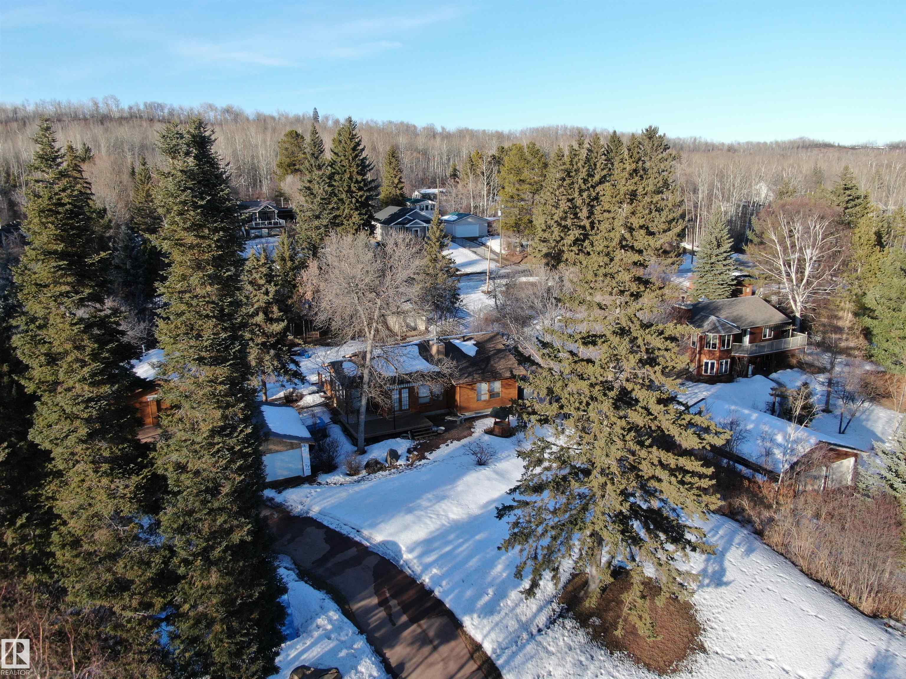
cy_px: 340
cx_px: 453
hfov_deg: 71.6
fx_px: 628
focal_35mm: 24
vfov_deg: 56.8
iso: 110
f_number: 2.8
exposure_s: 1/800
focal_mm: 4.39
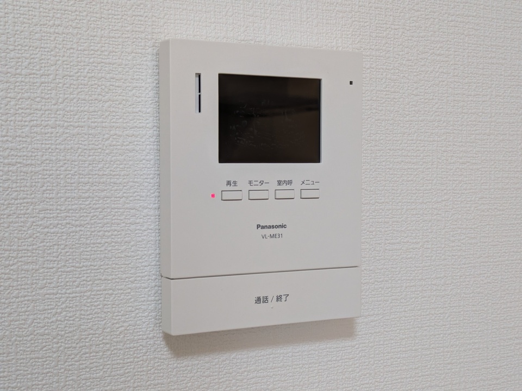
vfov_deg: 28.6
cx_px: 261
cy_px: 196
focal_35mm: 51
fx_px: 769
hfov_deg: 37.5
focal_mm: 5.43
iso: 159
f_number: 1.89
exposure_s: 1/120
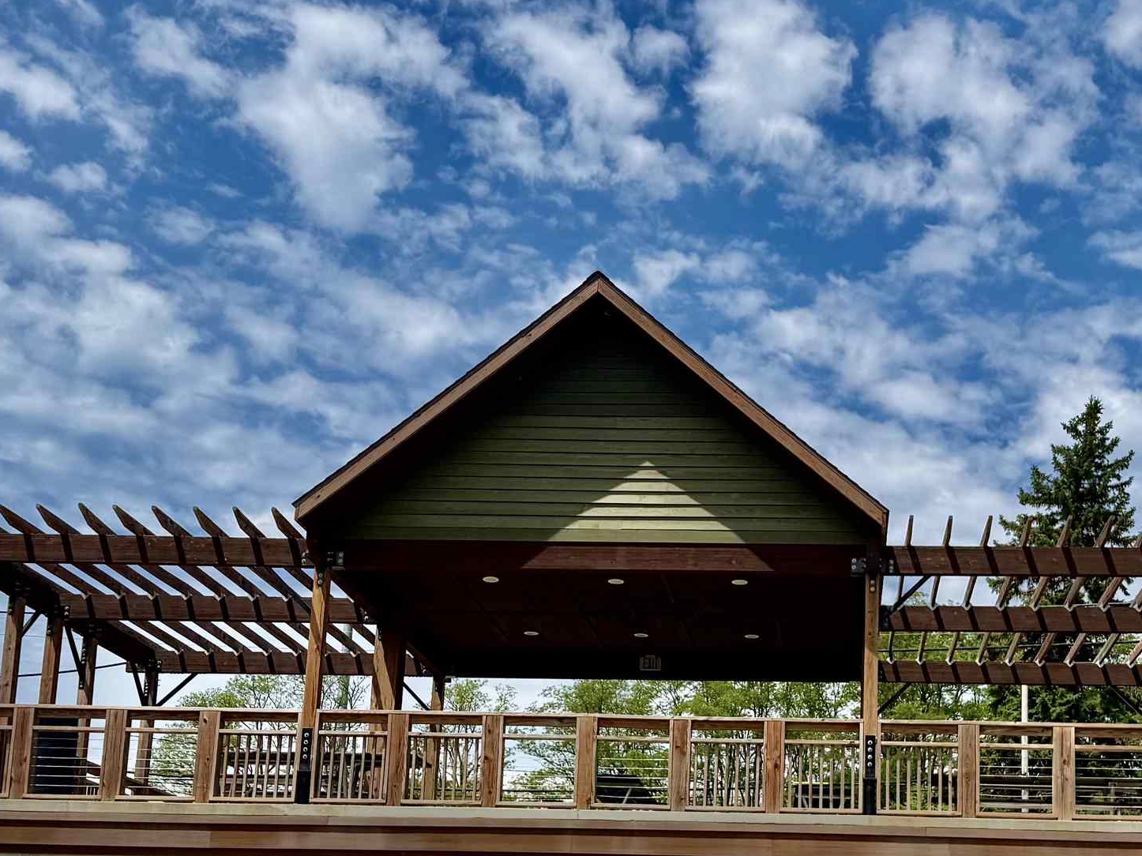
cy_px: 729
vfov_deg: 27.8
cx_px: 749
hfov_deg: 37.1
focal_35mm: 51
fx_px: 1682
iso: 80
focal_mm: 6.76
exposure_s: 1/7353
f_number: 1.78
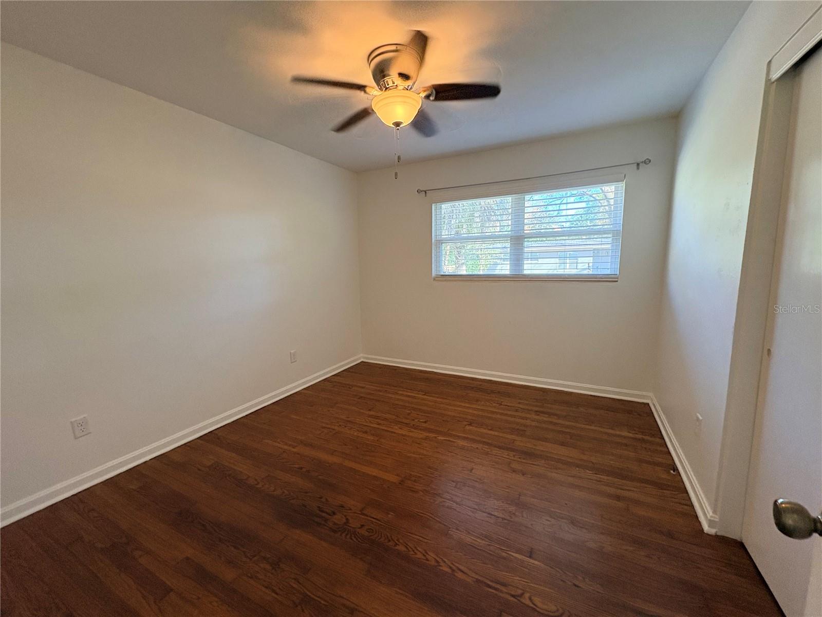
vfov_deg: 85.7
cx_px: 411
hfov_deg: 102.1
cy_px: 308
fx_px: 332
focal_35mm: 14
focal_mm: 2.22
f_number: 2.2
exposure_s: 1/120
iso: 400
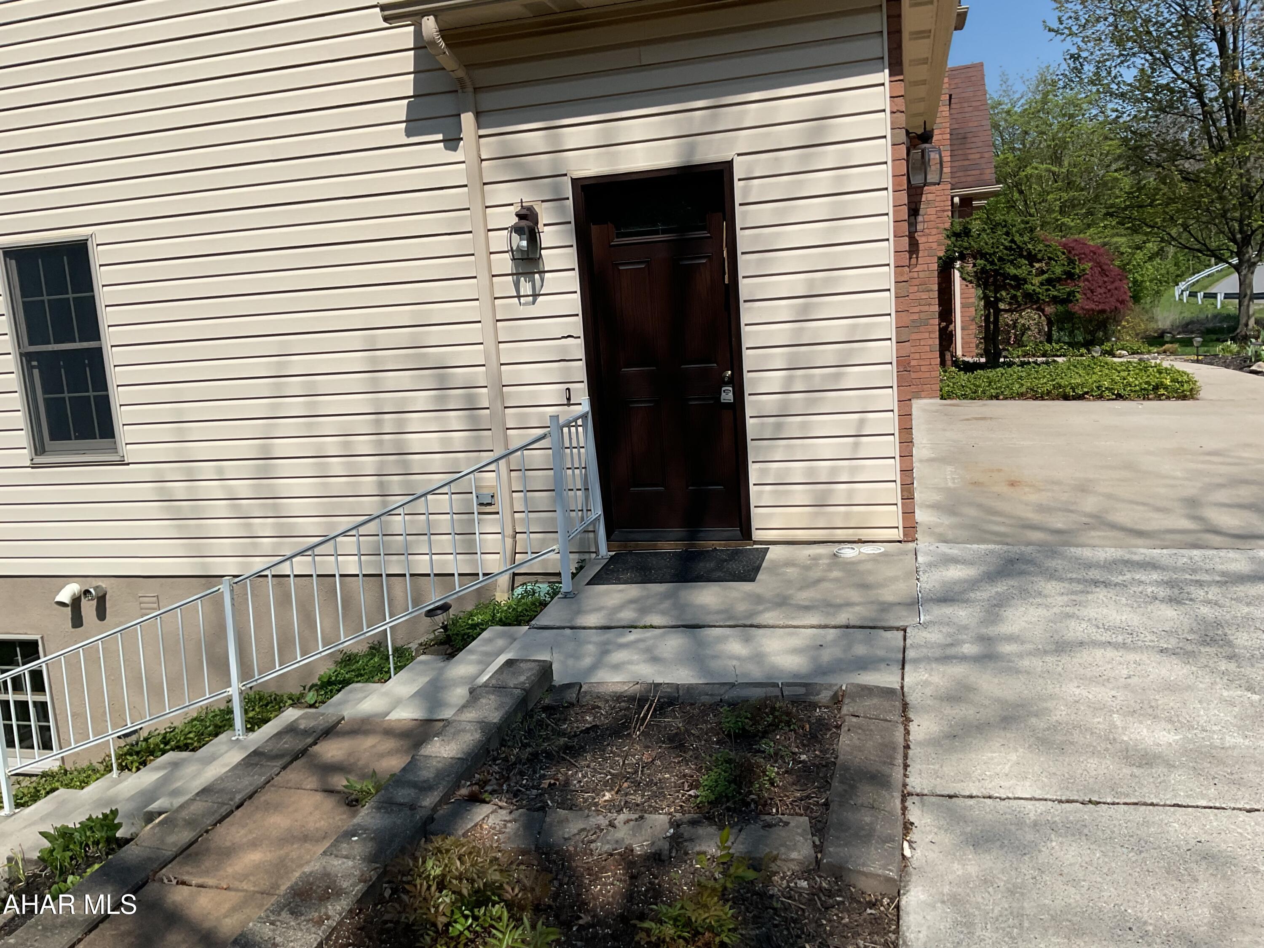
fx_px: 1059
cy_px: 474
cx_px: 632
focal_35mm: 29
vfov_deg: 48.2
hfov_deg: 61.7
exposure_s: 1/3534
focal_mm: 3
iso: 16
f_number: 1.8
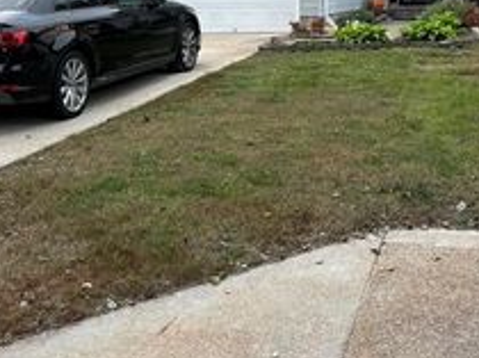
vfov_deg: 22.2
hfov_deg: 30.9
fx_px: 857
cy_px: -40
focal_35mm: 62
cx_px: 333
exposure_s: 1/121
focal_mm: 5.96
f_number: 1.6
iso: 64
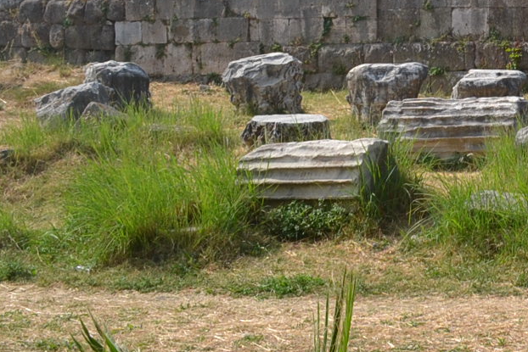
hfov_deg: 18.9
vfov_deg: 12.9
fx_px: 1467
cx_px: 685
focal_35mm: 100
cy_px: -201
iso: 400
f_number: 6.3
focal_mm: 18
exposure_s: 1/1600
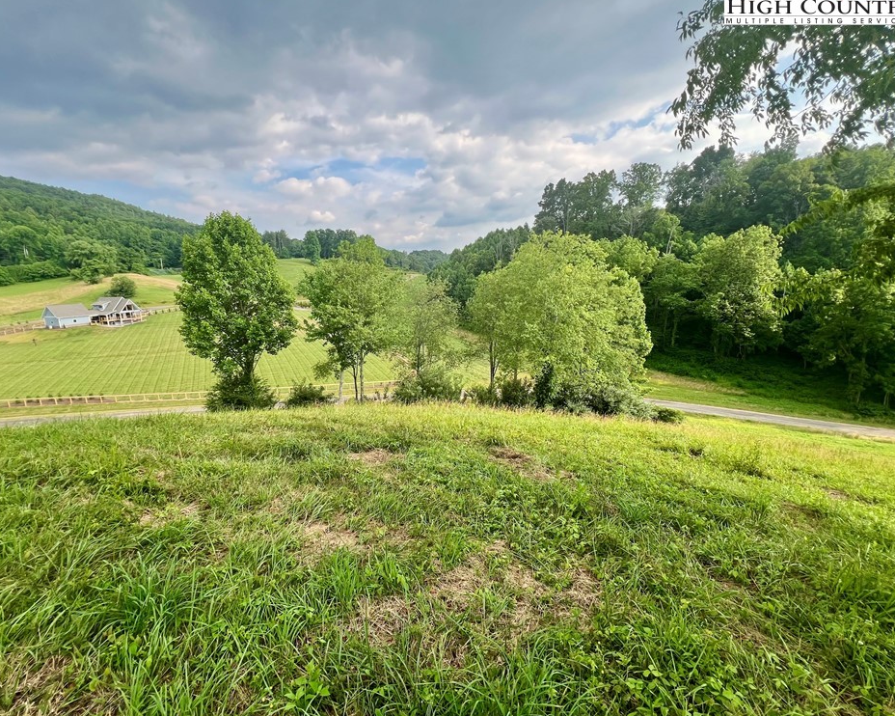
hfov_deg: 100.6
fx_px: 371
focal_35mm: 14
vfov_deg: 87.9
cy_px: 346
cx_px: 427
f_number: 1.8
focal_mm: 1.57
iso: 32
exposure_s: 1/338
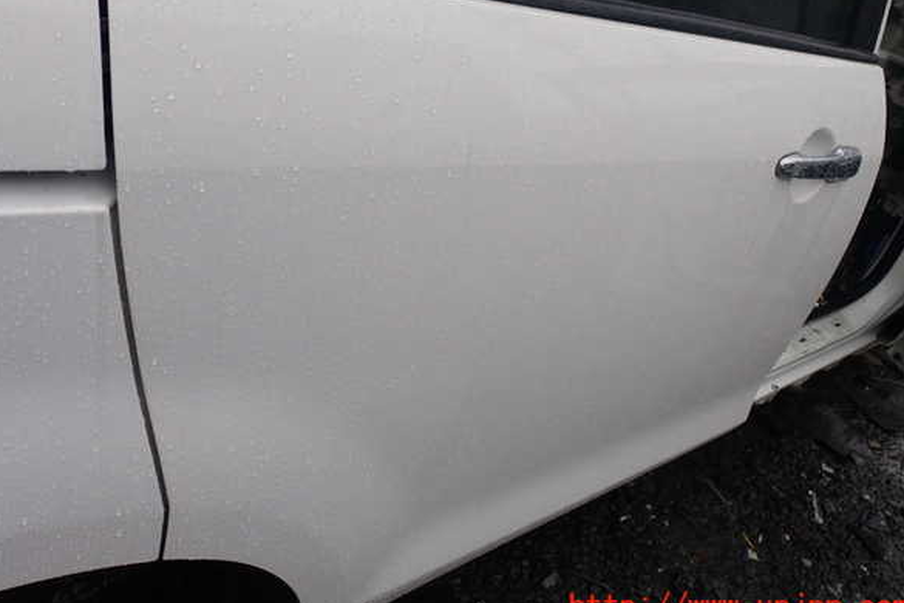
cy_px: 280
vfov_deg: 41.1
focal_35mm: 32
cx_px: 454
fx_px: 803
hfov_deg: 58.7
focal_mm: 5.4
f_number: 3.2
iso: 100
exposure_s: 1/125
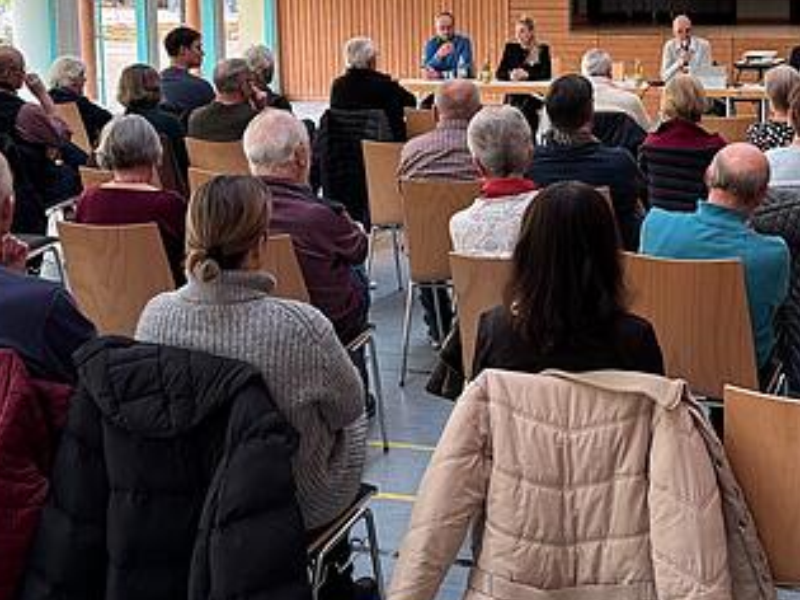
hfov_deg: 31.3
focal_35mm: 61
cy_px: 132
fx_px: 1409
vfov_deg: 23.7
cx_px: 574
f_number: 1.78
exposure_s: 1/121
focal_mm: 6.76
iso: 160
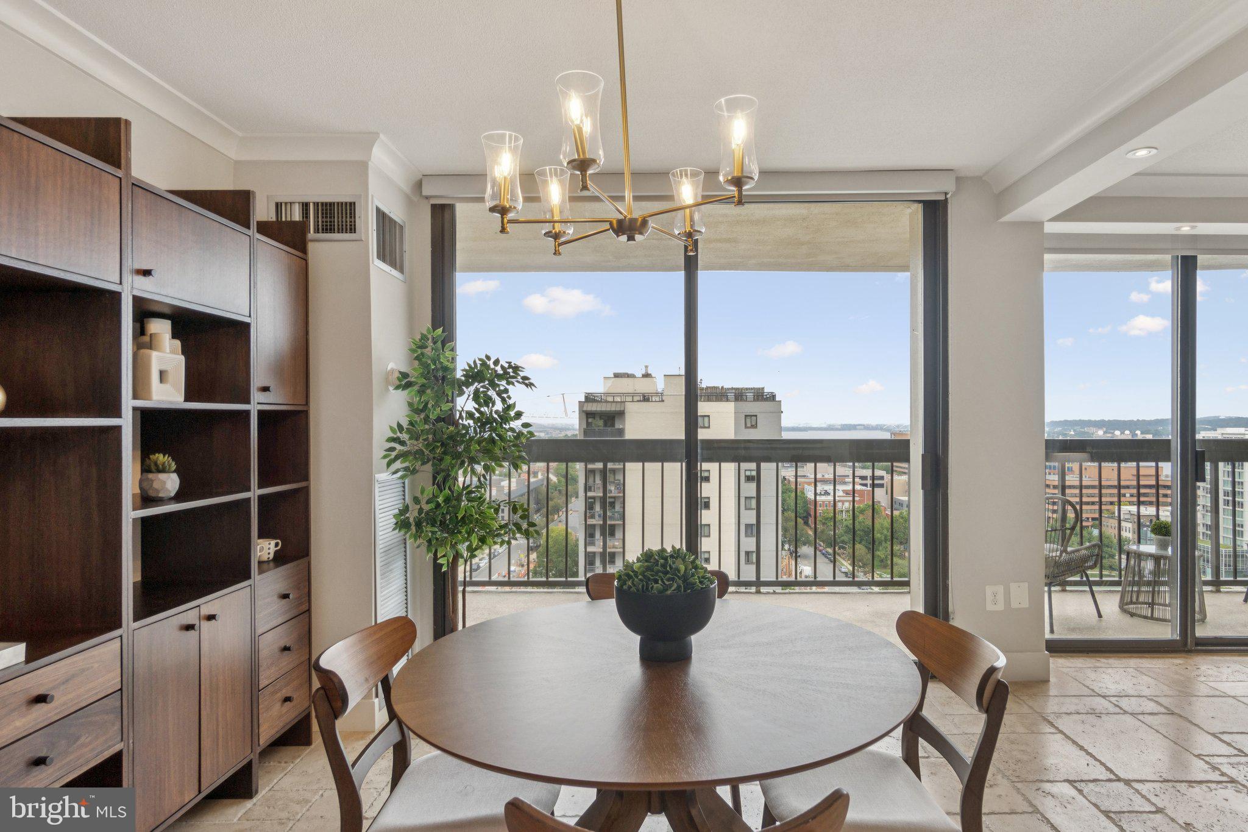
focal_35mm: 20
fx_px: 676
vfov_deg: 63.2
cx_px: 624
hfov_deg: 85.4
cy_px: 416
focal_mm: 13
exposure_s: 1/100
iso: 200
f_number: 7.1
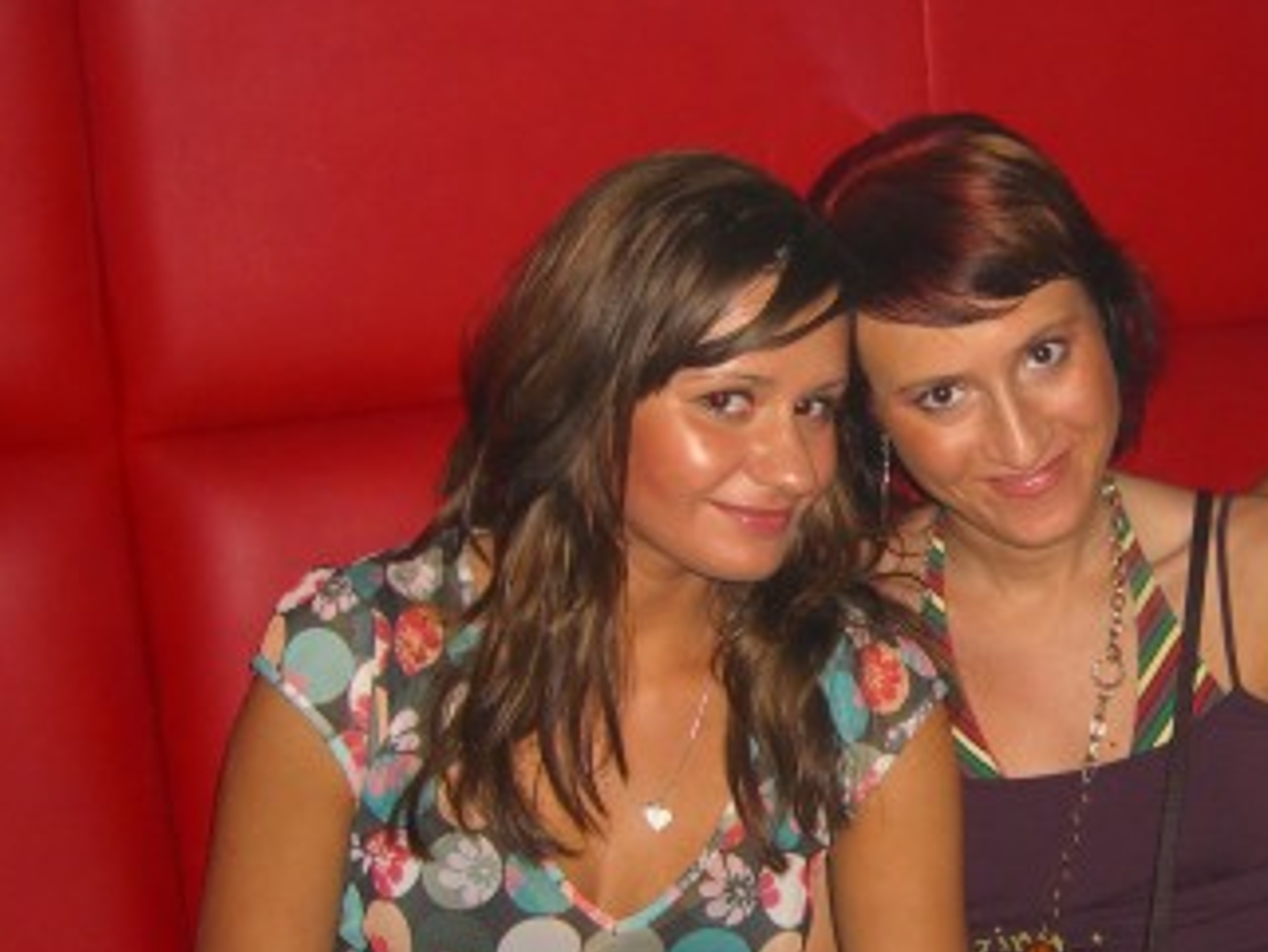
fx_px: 2602
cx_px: 1074
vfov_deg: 20.7
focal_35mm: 71
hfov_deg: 26.7
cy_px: 616
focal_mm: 7.9
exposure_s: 1/60
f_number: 2.8
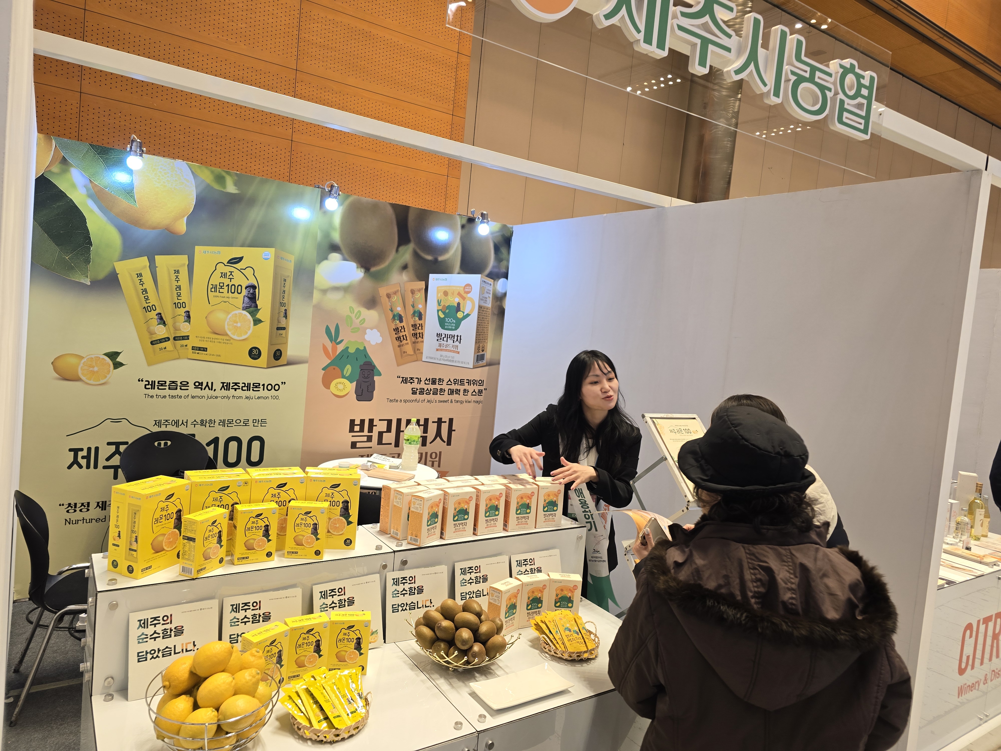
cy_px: 376
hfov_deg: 73.9
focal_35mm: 23
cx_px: 500
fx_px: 665
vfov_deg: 58.9
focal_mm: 6.3
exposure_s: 1/60
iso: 64
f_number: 1.7
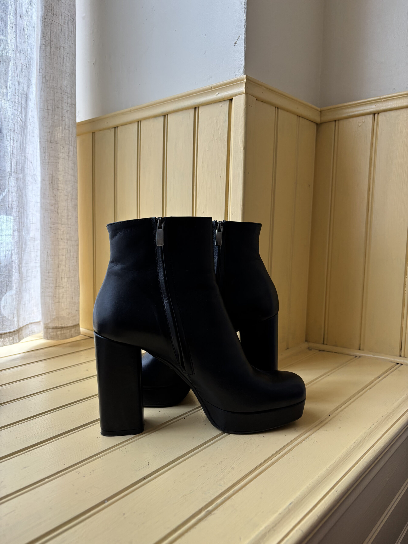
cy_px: 272
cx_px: 204
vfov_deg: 67.3
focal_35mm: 26
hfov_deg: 53.1
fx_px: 409
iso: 125
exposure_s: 1/76
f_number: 1.6
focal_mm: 5.96
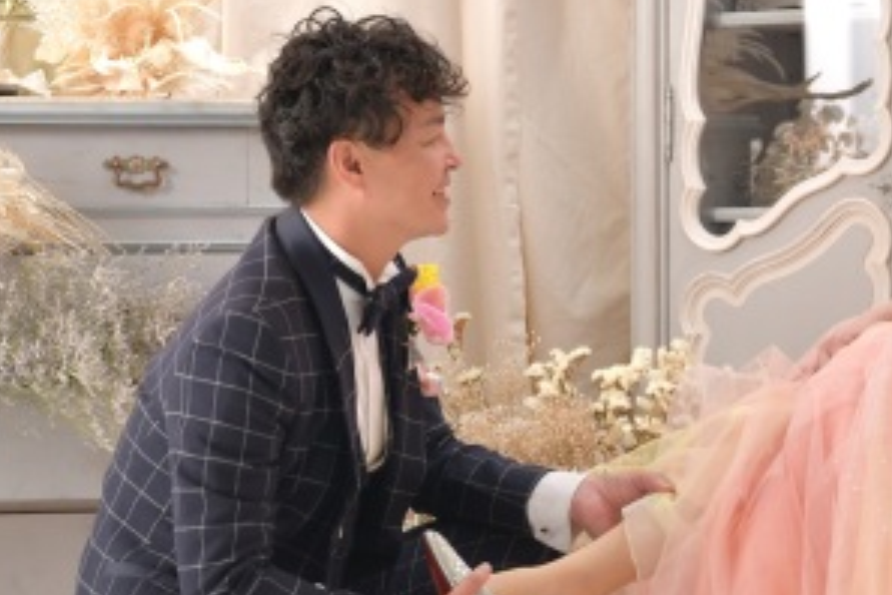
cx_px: 541
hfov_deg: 12.3
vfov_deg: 8.2
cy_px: 206
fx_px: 4138
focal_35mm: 167
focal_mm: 62
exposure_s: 1/125
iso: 400
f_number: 3.5
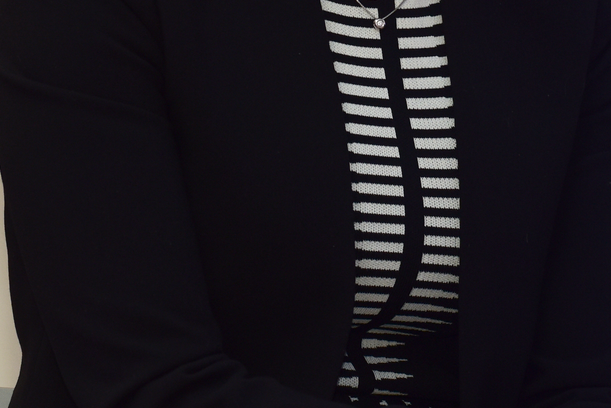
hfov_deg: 3.8
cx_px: 343
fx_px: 9286
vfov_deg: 2.5
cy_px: -7
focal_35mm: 547
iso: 500
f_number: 4
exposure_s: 1/60
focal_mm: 135
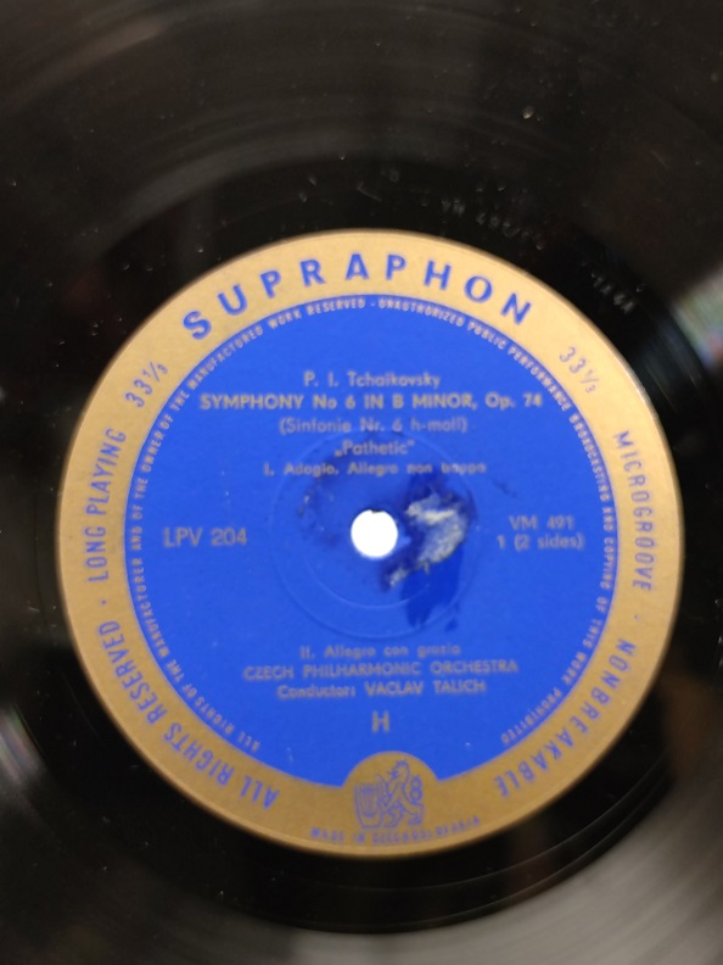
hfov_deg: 30.3
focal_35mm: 48
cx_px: 362
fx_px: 1337
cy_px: 482
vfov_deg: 39.7
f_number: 1.69
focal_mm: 6.72
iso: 1075
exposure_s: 1/60
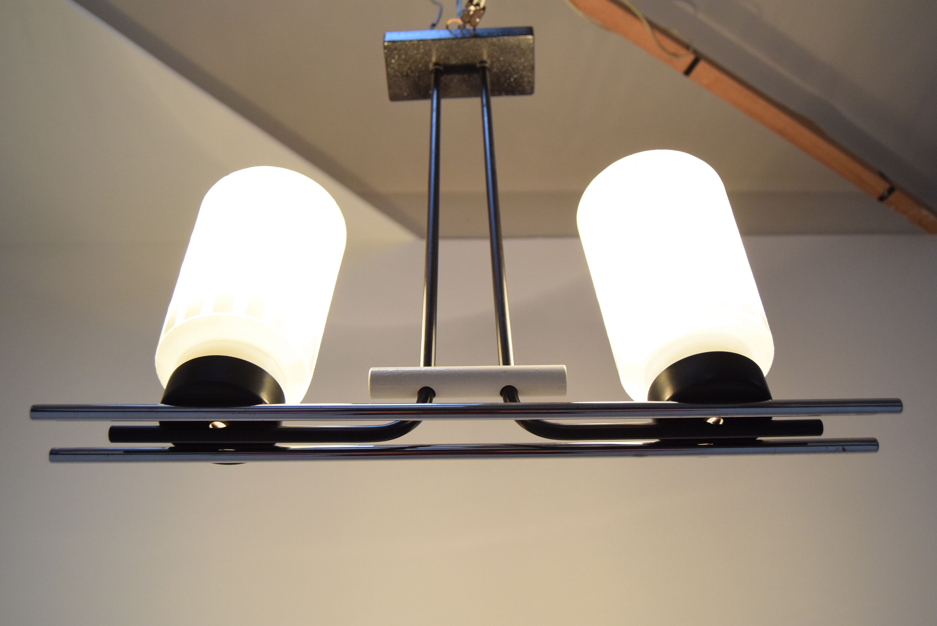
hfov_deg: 61.9
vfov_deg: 43.7
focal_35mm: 30
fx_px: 781
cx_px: 468
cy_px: 313
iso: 1600
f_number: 4.5
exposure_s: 1/80
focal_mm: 20
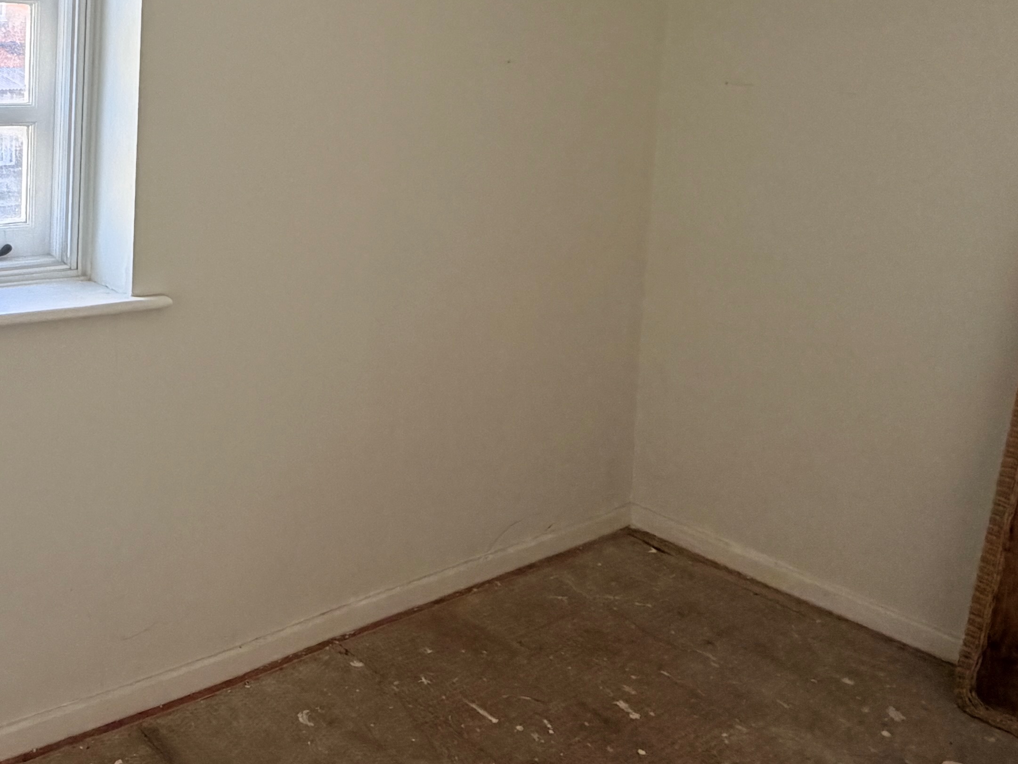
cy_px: 176
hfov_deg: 46.2
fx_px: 1088
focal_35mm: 37
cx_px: 139
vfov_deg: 37.6
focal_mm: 2.22
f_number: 2.2
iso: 160
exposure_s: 1/121
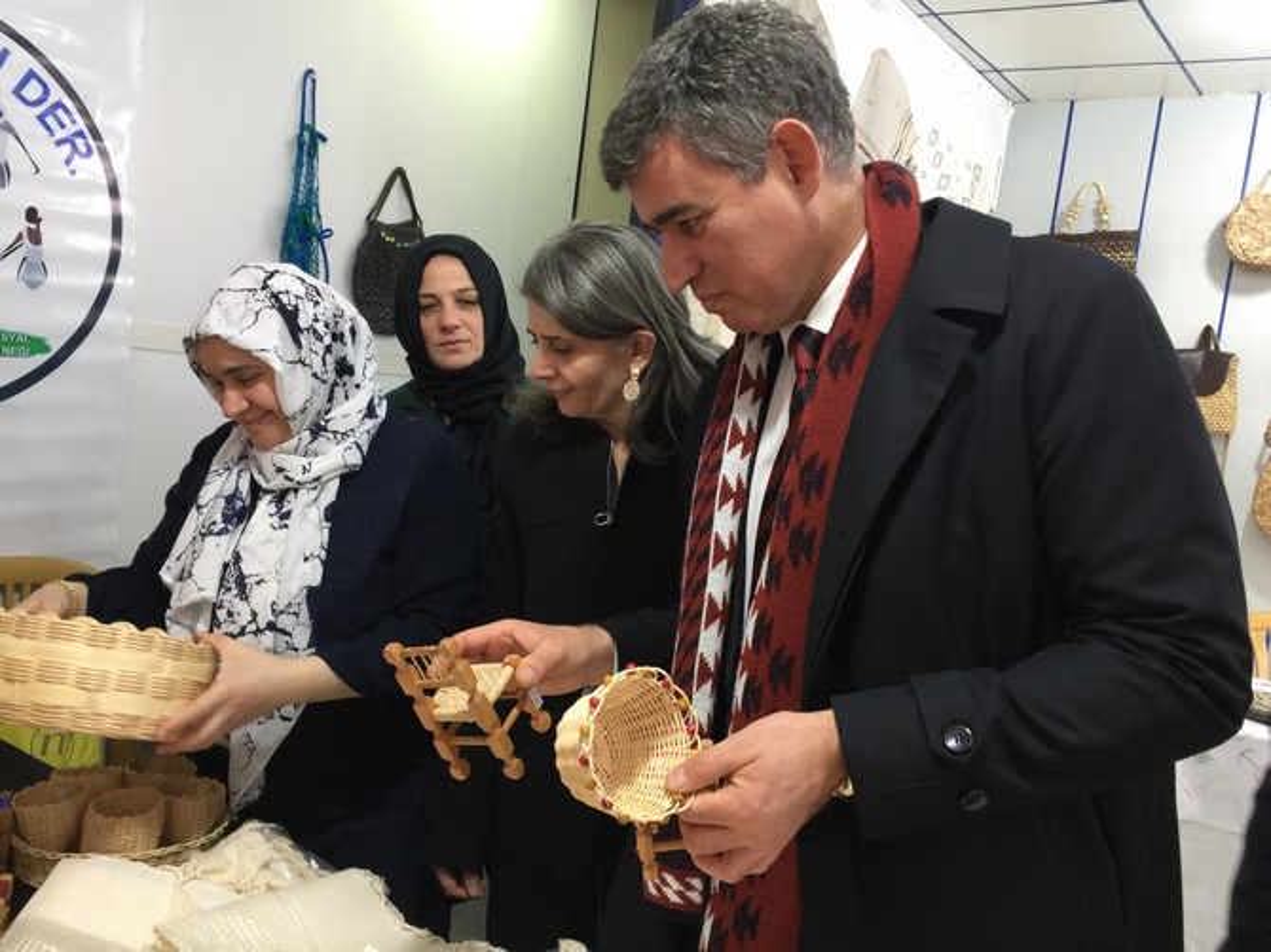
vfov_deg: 48.2
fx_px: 1064
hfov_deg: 61.7
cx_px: 636
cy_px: 476
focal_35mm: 29
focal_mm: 4.15
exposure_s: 1/17
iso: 40
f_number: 2.2
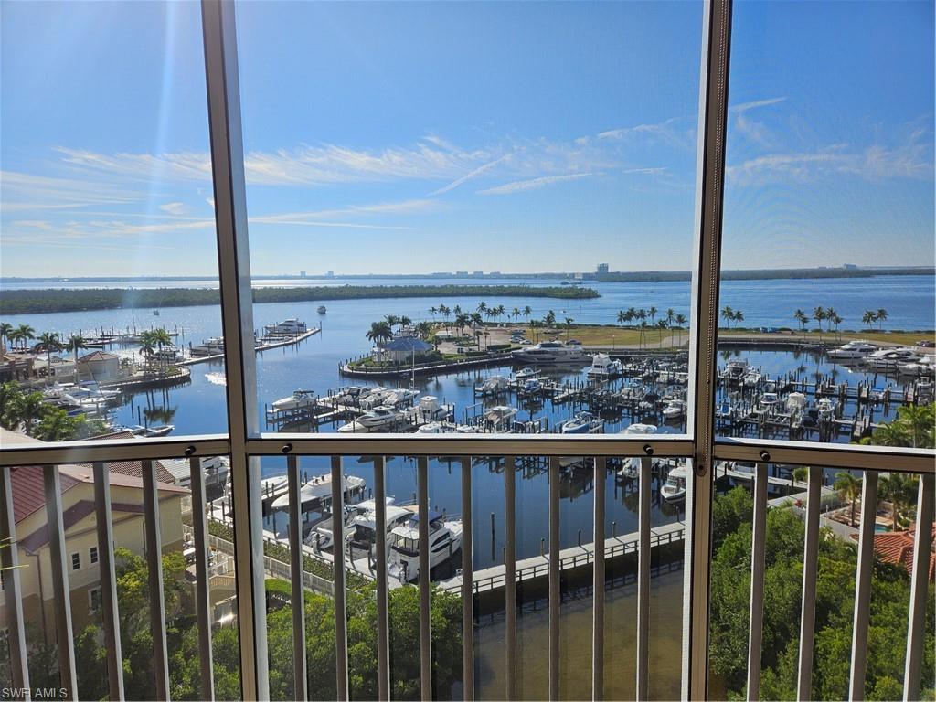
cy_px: 351
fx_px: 622
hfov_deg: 73.9
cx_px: 468
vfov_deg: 58.9
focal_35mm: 23
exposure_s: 1/2797
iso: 25
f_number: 1.8
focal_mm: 5.4
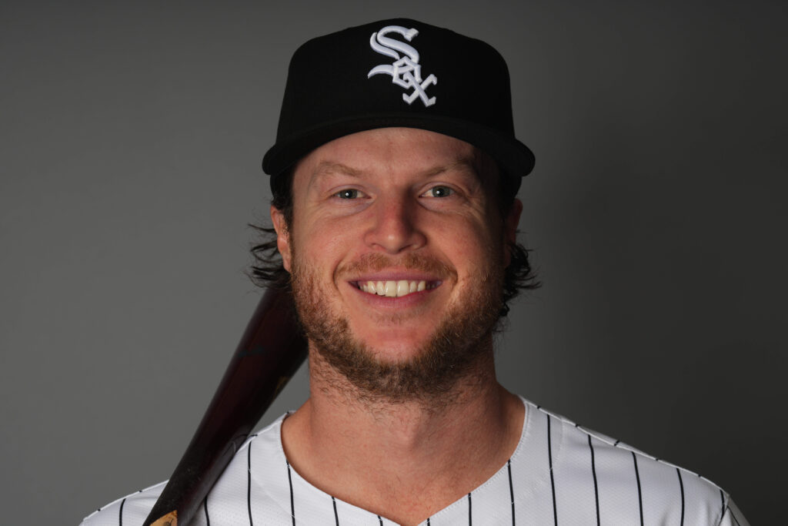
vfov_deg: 8.3
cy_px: 263
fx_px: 3612
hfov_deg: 12.5
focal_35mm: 165
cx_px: 394
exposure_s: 1/250
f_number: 8
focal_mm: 165
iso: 200
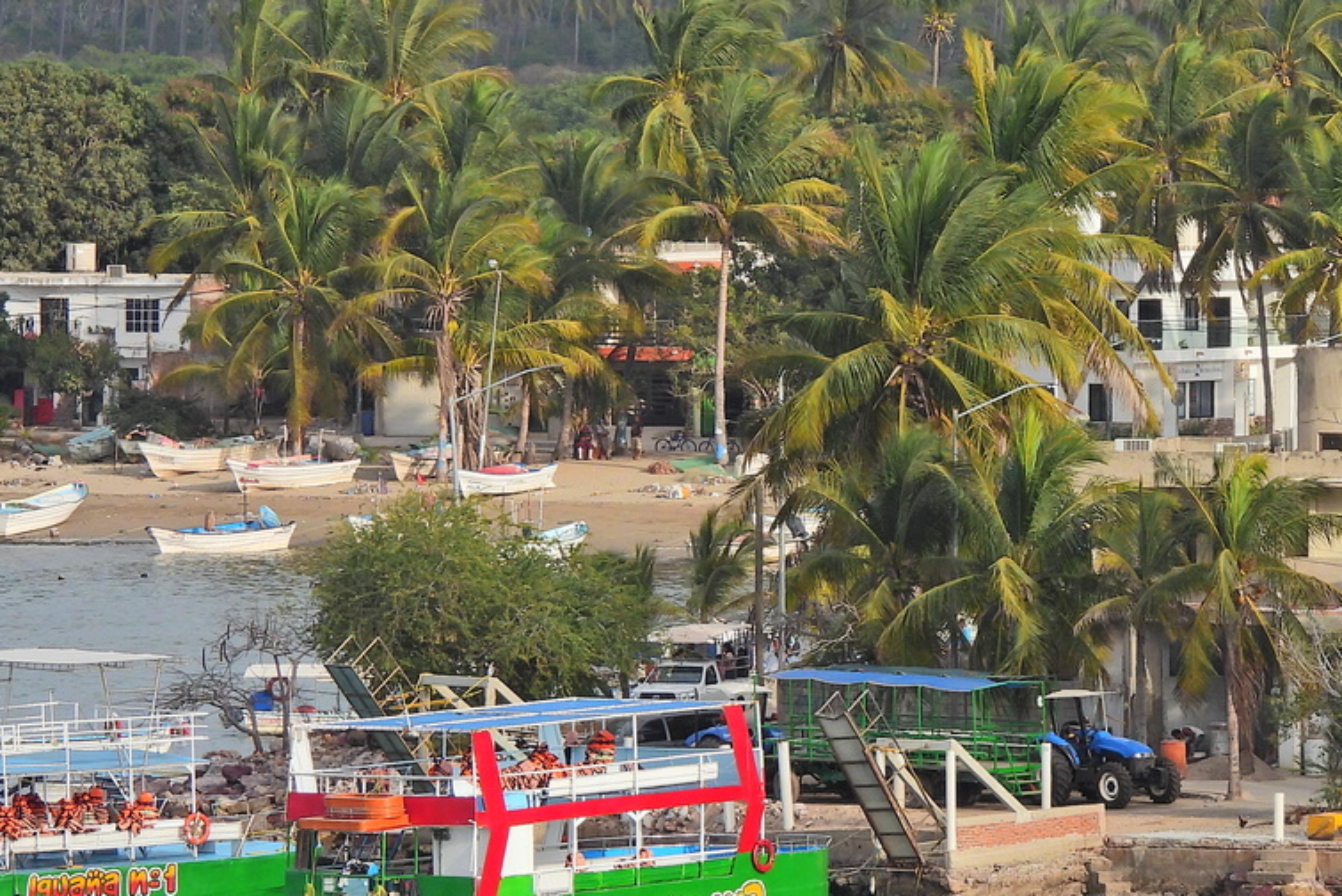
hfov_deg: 3.7
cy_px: 340
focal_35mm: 564
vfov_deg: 2.4
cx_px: 805
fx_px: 21032
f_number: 5
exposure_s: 1/400
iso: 100
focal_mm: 57.1
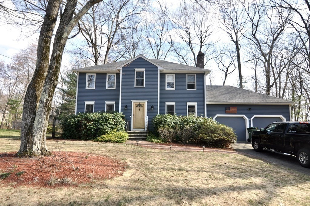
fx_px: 181
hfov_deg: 81.3
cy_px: 103
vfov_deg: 59.4
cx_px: 155
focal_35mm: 21
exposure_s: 1/200
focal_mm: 14
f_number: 8
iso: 200
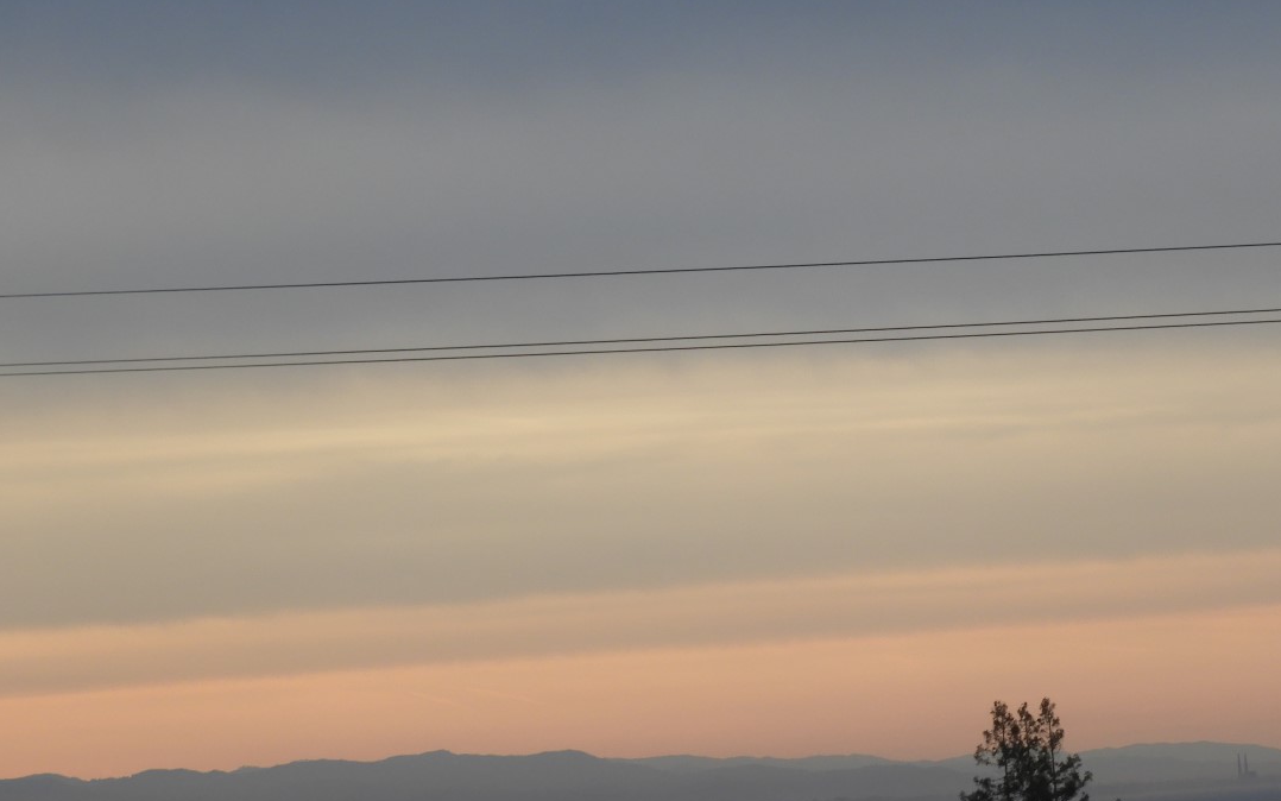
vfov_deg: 7.4
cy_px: 345
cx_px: 832
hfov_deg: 11.8
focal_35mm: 177
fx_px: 6180
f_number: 5
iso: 100
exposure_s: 1/60
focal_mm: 22.4
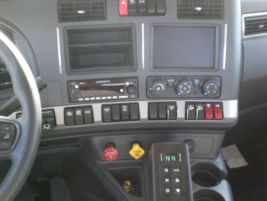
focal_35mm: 38
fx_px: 293
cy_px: 100
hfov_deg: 49.0
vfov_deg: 37.7
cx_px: 134
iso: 400
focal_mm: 6.3
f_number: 3.1
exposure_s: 1/125
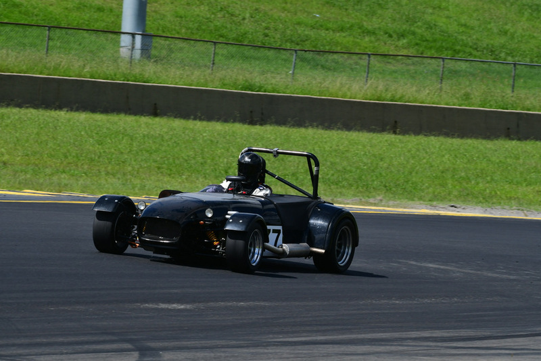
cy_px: 180
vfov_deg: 4.6
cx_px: 270
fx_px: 4510
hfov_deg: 6.9
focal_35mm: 300
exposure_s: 1/640
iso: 320
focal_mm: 200
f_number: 11
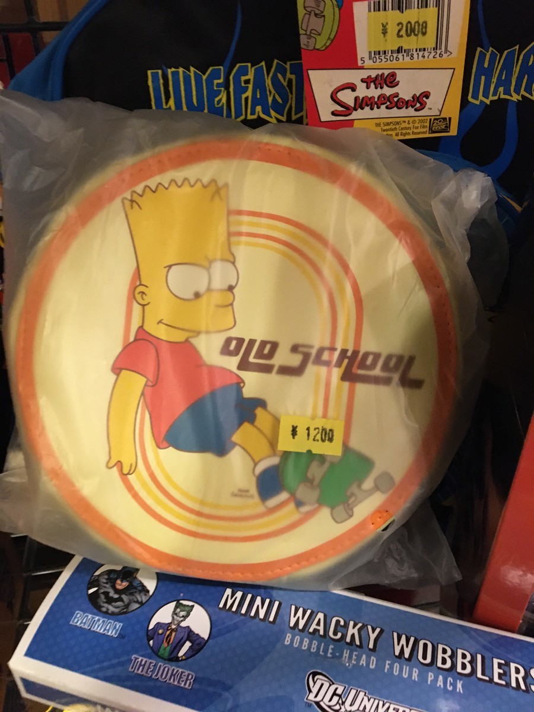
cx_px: 267
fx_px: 596
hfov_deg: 48.2
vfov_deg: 61.7
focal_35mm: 29
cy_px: 356
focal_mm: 4.15
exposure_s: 1/15
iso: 320
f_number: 2.2
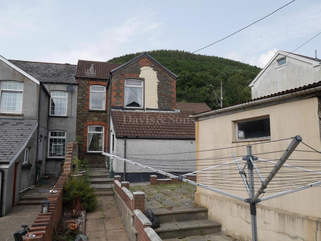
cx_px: 160
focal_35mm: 28
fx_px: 260
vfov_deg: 49.8
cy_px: 120
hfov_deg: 63.4
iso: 200
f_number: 8
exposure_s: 1/400
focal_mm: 14
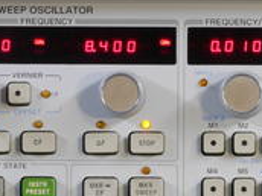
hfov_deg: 5.1
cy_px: 144
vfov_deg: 3.8
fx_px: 2952
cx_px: 198
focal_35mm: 390
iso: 800
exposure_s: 1/1.3
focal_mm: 84
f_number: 22
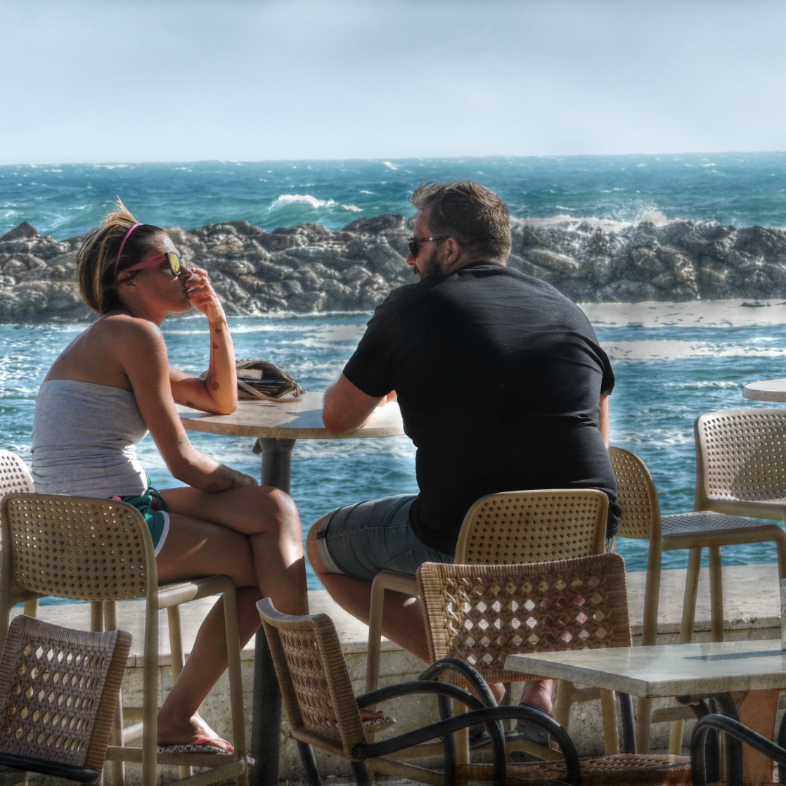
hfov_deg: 10.2
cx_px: 442
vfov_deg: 10.2
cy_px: 395
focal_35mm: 172
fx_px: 4419
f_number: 4.4
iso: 100
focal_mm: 25.9
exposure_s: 1/400
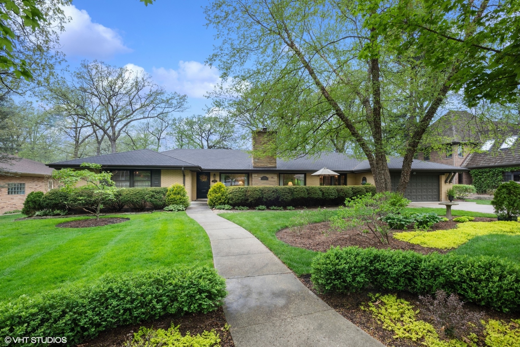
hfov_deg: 93.3
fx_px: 246
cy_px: 174
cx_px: 260
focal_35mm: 17
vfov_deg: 70.5
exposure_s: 1/25
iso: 400
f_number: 18
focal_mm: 17
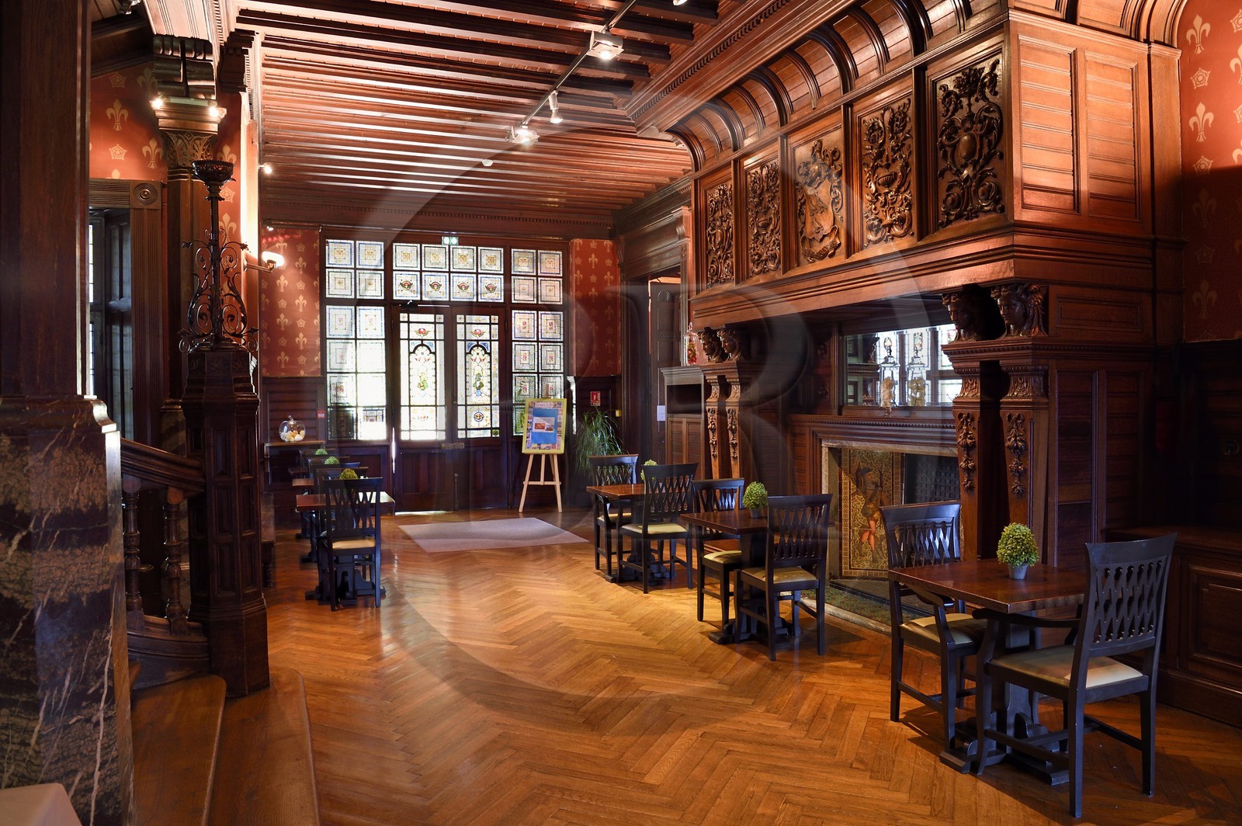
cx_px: 621
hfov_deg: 73.8
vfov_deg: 53.1
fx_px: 827
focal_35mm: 24
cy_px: 413
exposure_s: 1/5
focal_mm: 24
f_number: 6.3
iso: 800
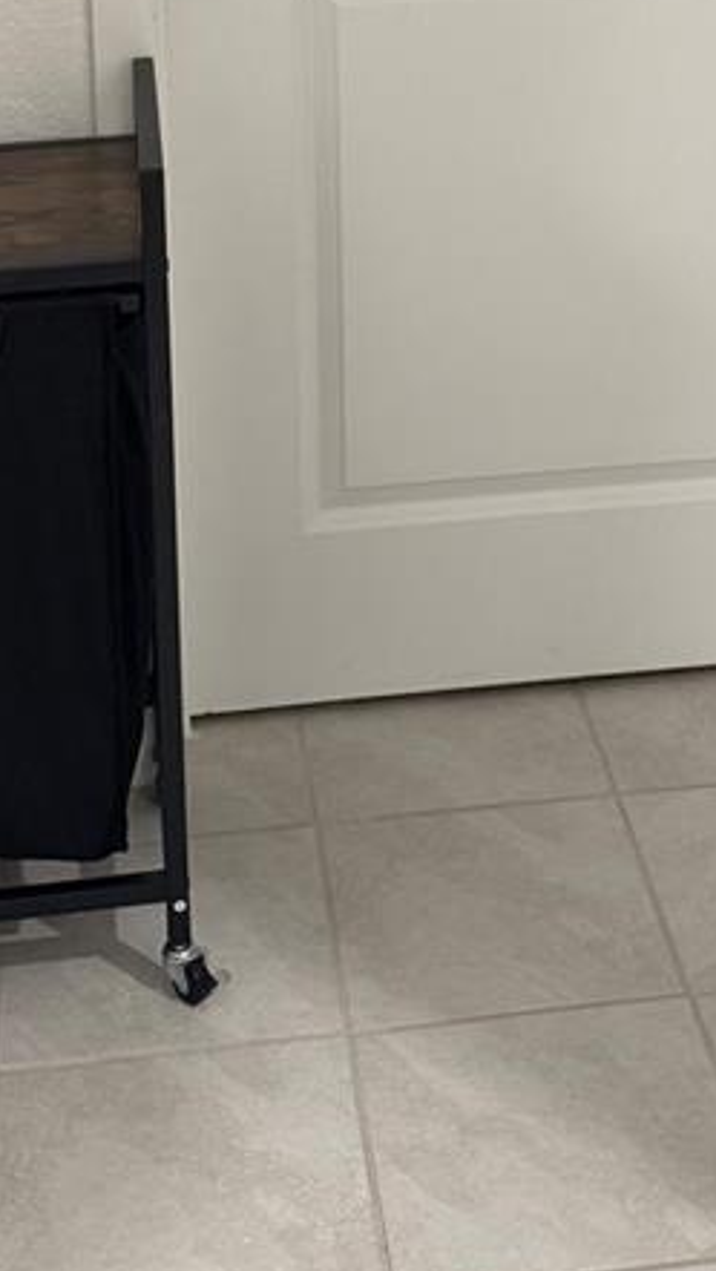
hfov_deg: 17.0
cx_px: 503
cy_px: -112
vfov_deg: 27.3
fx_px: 2394
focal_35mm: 71
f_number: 1.78
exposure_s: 1/60
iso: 320
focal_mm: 6.76
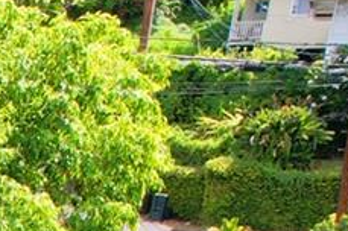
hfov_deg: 10.0
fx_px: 1487
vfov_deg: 8.0
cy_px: 622
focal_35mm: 154
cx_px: -699
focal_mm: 8.38
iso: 120
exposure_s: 1/1000
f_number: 2.8
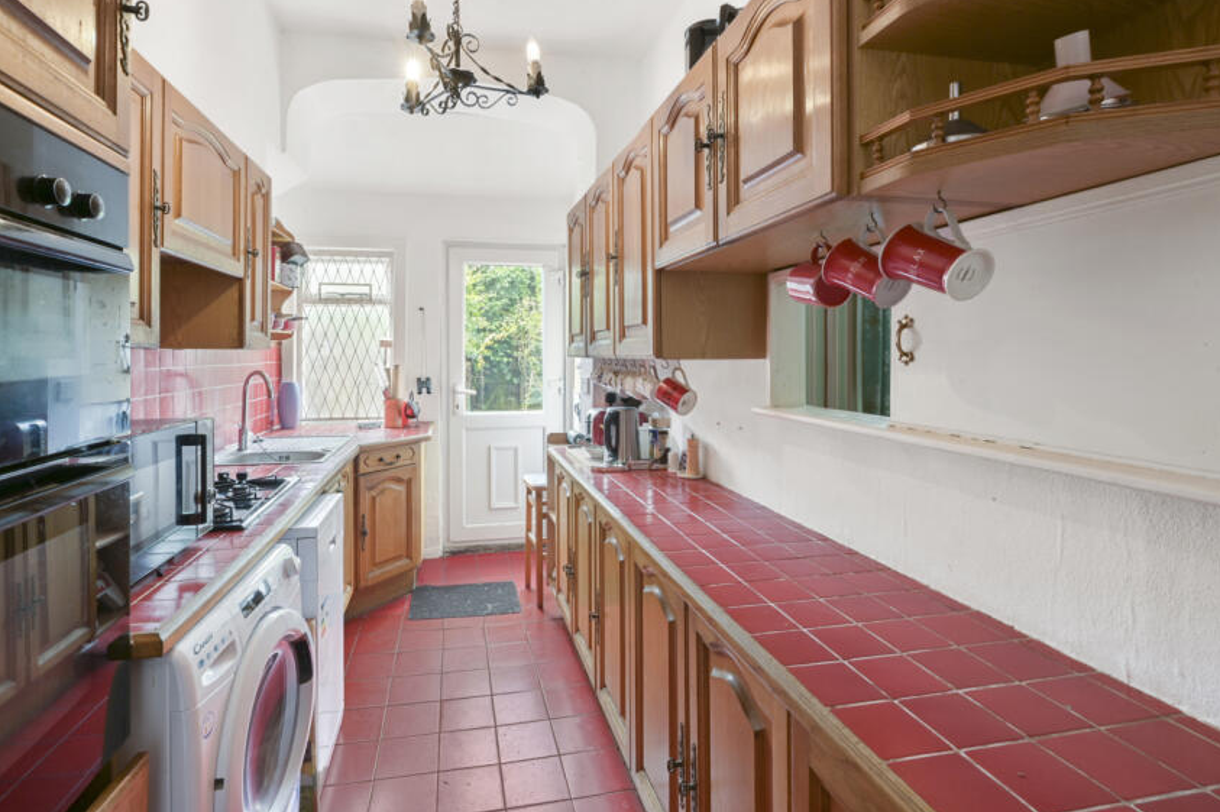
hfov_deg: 93.1
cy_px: 347
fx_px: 576
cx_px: 554
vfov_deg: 70.0
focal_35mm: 17
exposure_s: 1/1.25
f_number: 16
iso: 200
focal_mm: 14
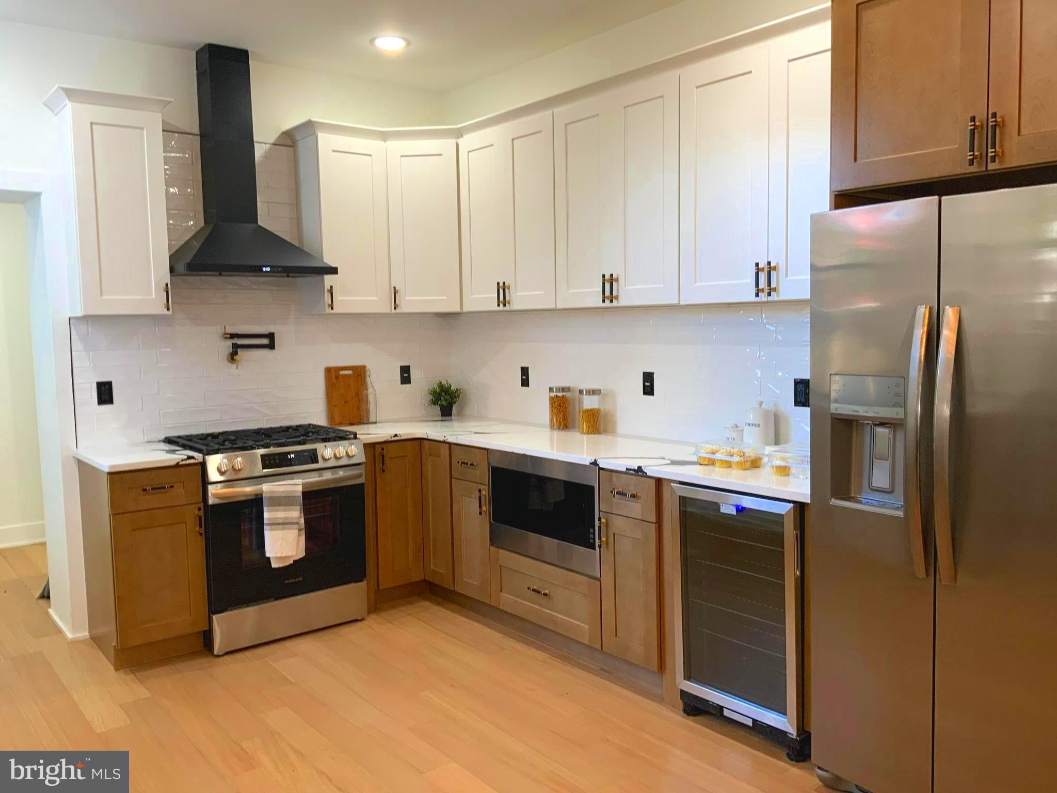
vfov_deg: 48.2
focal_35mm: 29
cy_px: 396
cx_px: 528
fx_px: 886
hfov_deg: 61.7
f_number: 1.8
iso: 50
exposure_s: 1/60
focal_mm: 3
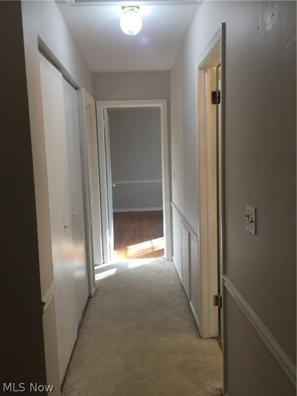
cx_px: 148
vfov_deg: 61.7
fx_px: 332
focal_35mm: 29
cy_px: 198
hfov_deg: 48.2
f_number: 2.2
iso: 32
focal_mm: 4.15
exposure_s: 1/30
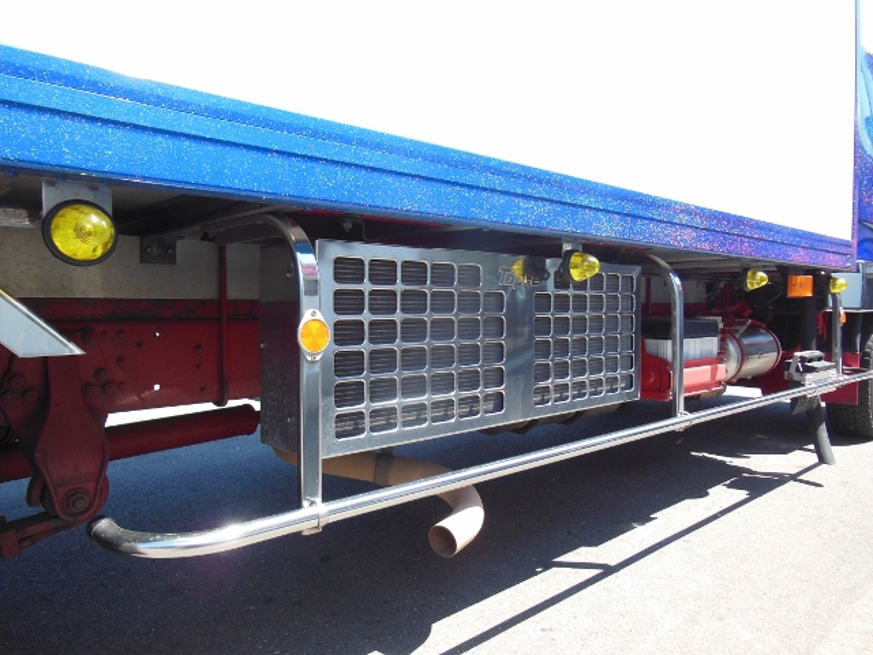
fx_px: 630
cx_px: 436
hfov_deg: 69.4
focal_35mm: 25
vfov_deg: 54.9
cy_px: 328
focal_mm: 4.5
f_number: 3.5
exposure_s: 1/250
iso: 125
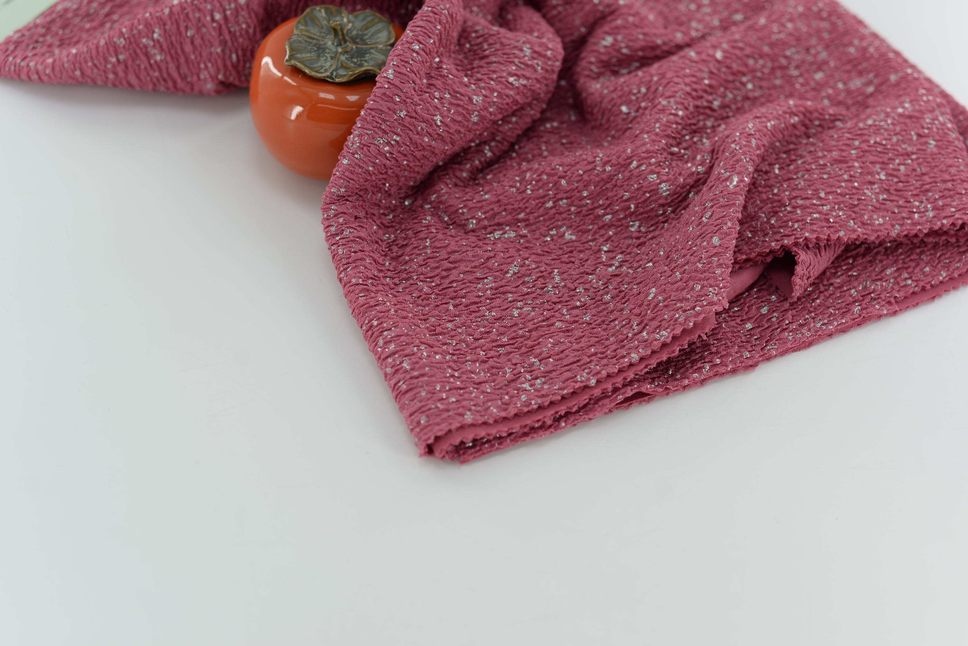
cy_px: 323
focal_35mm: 50
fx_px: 1345
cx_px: 484
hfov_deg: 39.6
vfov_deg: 27.0
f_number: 4
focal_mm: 50
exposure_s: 1/160
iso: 100
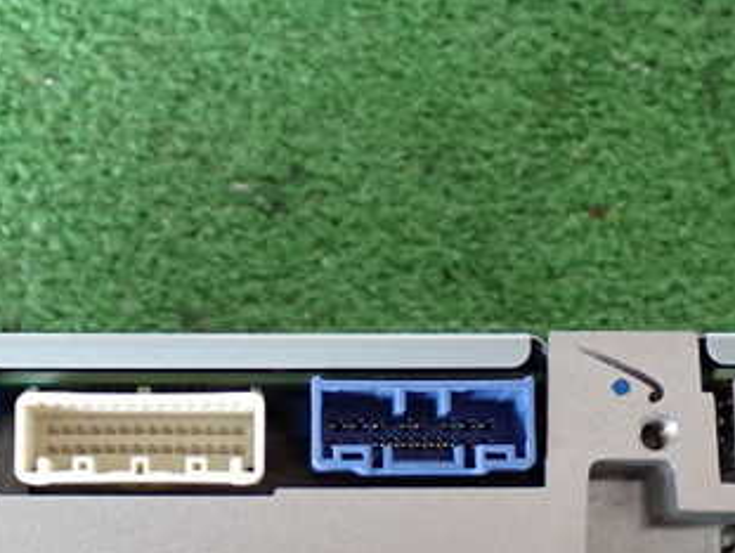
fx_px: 1679
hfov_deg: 24.7
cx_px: 314
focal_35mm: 79
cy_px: 432
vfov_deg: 18.5
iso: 800
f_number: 2.8
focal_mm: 7.31
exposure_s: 1/25
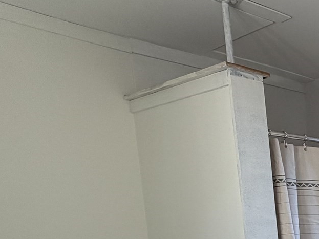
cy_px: 260
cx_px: 524
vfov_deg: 28.7
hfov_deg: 25.2
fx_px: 424
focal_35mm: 46
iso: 80
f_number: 2.2
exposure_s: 1/120
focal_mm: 2.22
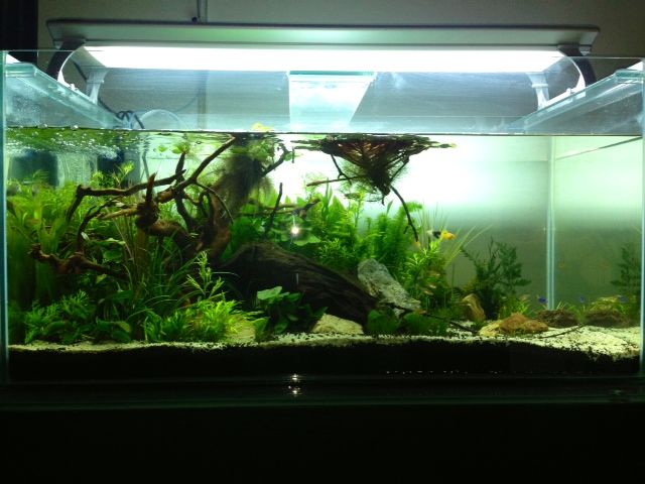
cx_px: 322
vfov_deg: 42.9
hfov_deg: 55.4
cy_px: 242
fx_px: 615
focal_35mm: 33
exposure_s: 1/60
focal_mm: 4.13
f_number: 2.4
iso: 125
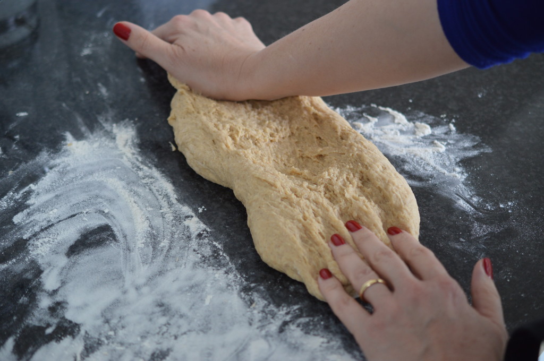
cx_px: 272
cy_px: 180
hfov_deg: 33.4
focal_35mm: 60
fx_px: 906
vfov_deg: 22.6
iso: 400
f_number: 3
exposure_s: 1/60
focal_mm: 40
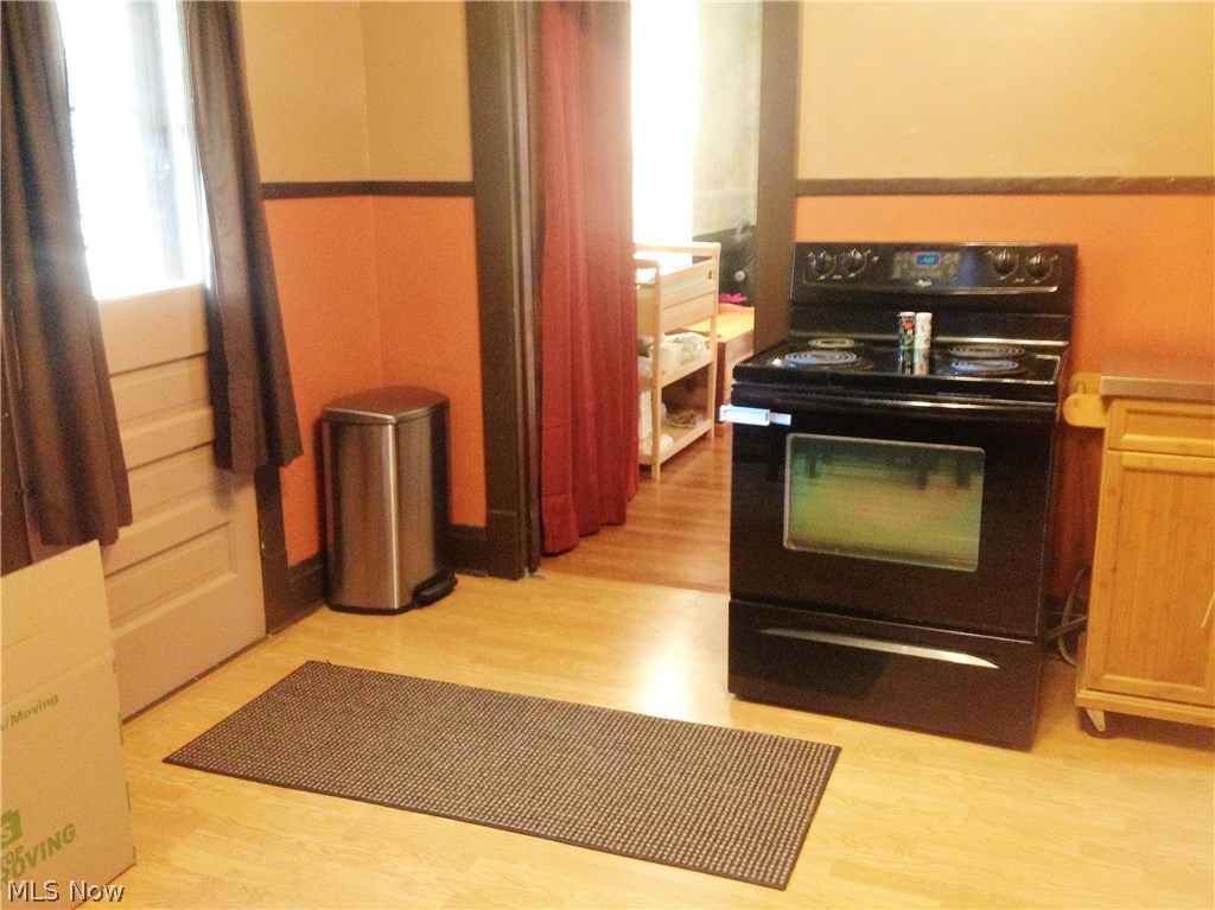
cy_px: 455
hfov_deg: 52.6
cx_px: 608
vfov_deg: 40.7
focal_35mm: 35
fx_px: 1228
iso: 320
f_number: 2.4
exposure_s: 1/20
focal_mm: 4.28
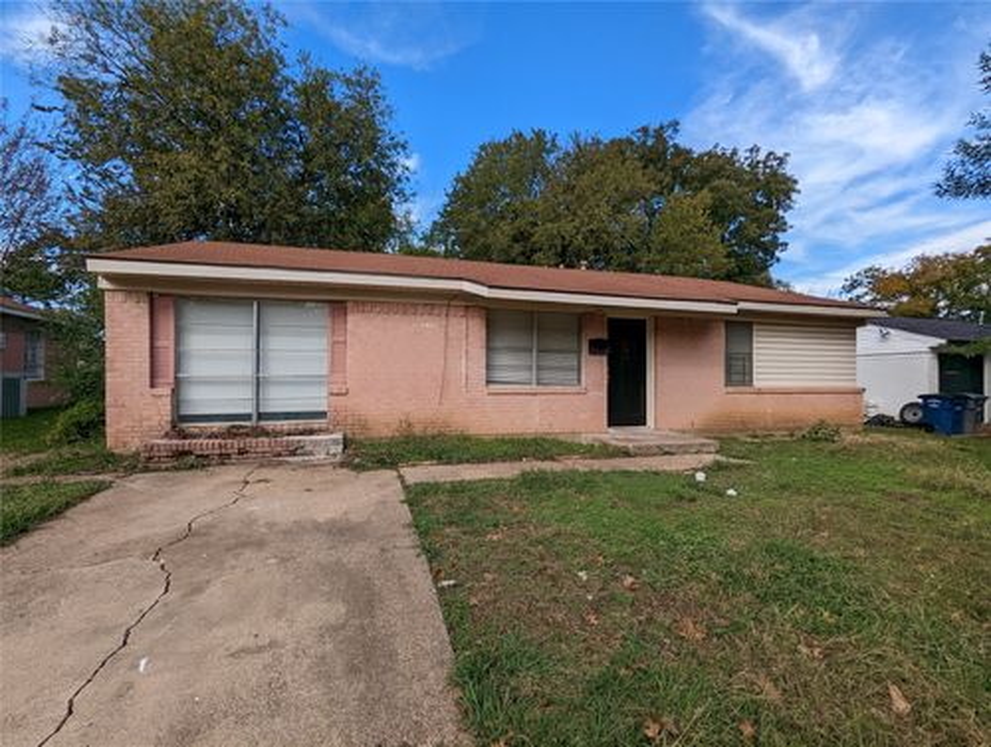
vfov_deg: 78.3
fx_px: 459
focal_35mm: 16
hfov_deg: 94.4
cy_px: 374
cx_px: 496
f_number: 2.2
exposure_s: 1/1068
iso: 49
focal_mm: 2.35
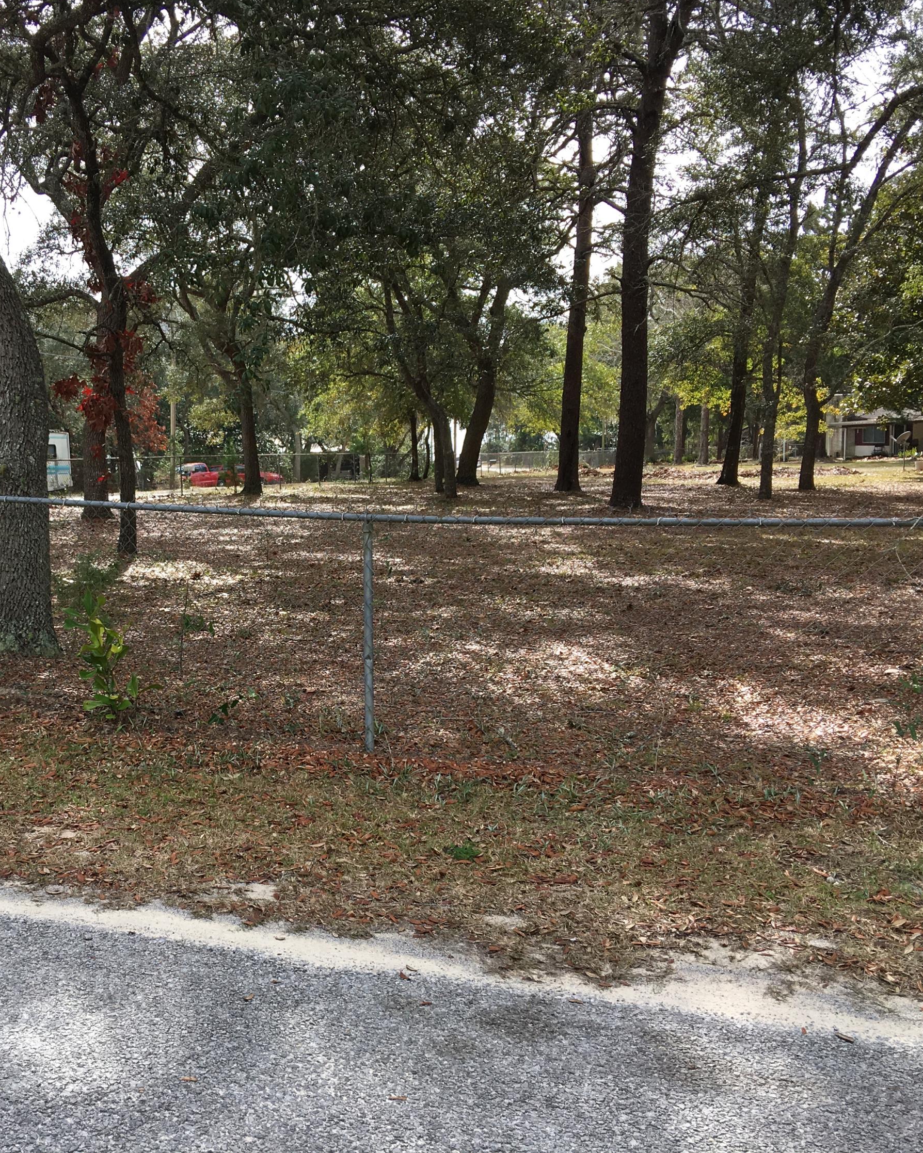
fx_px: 1298
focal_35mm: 38
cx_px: 250
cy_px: 575
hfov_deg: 38.3
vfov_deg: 47.9
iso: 25
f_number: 2.2
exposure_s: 1/527
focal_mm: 4.15
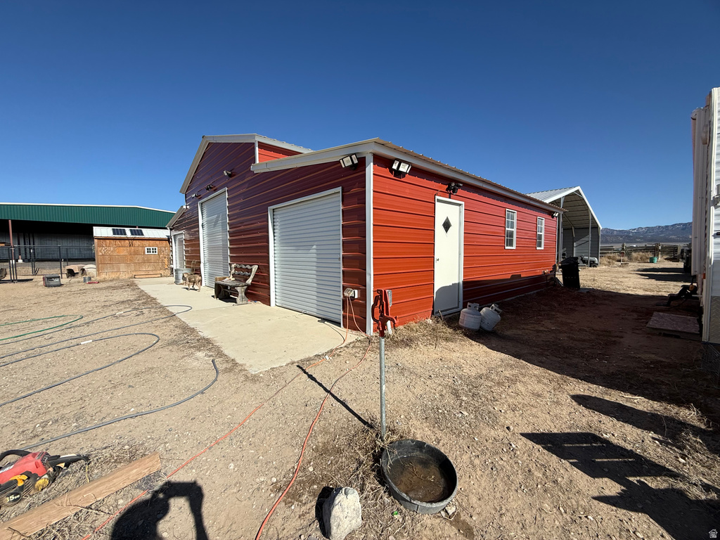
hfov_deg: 102.1
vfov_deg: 85.7
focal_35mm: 14
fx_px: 291
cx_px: 360
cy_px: 270
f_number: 2.2
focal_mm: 2.22
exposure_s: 1/2841
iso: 50
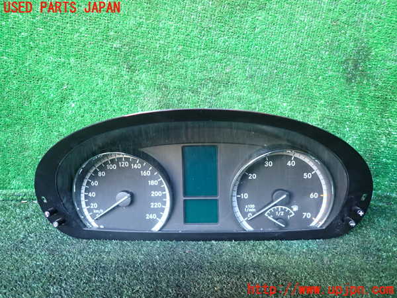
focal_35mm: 25
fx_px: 287
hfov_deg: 69.4
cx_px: 198
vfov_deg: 54.9
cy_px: 149
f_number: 2
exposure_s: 1/30
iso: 320
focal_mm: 4.5
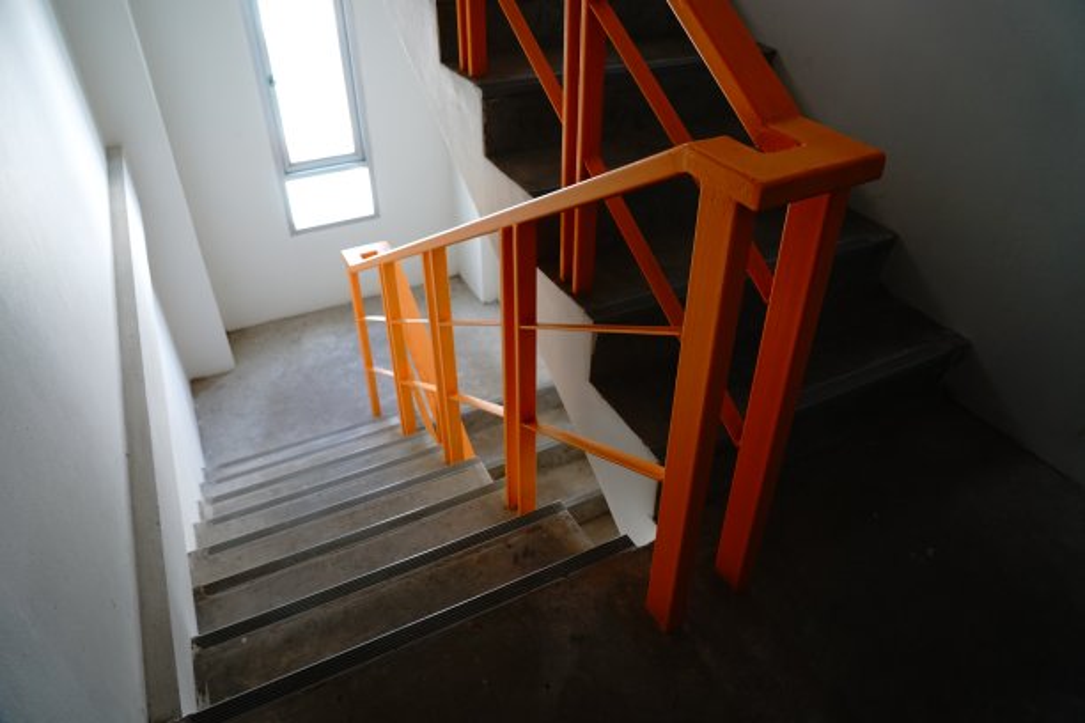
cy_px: 362
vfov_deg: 53.1
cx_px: 542
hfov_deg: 73.7
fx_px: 723
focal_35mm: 24
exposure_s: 1/30
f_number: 5.6
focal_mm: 24
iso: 320
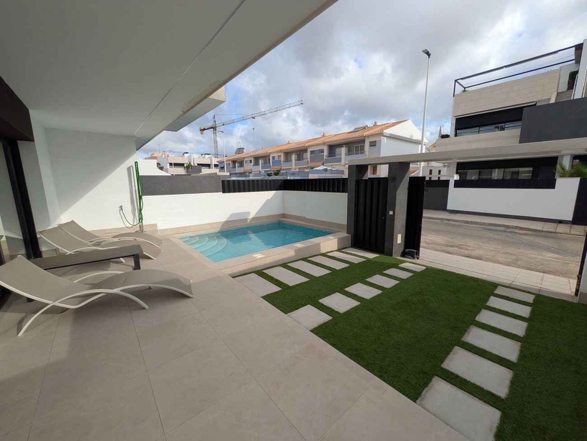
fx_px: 237
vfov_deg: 85.7
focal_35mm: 14
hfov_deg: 102.0
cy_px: 220
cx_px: 294
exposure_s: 1/1145
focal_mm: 1.83
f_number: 2.2
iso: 49
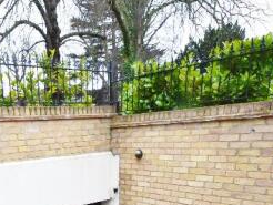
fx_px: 363
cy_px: 233
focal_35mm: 46
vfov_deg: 28.3
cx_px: 62
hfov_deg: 39.8
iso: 400
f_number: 9
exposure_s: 1/125
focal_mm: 12
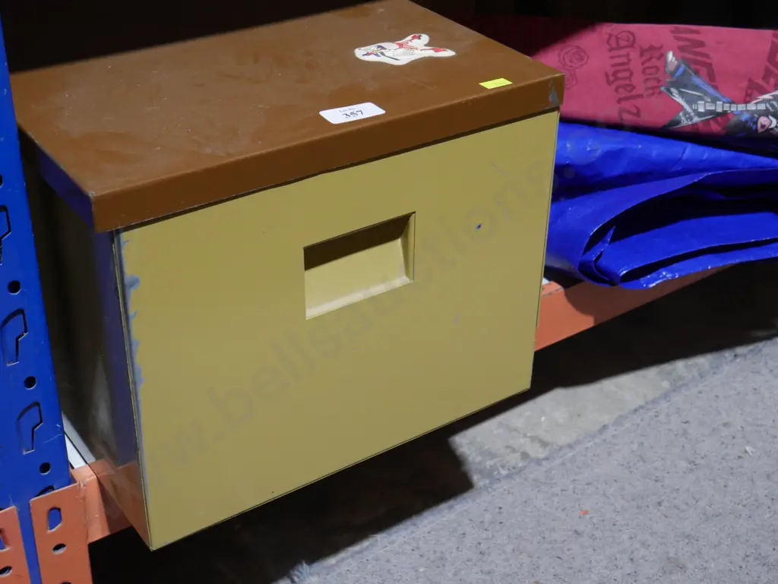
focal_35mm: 50
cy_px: 292
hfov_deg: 38.2
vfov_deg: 29.1
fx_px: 1124
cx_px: 389
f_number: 5.3
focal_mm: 25
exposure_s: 1/60
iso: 800
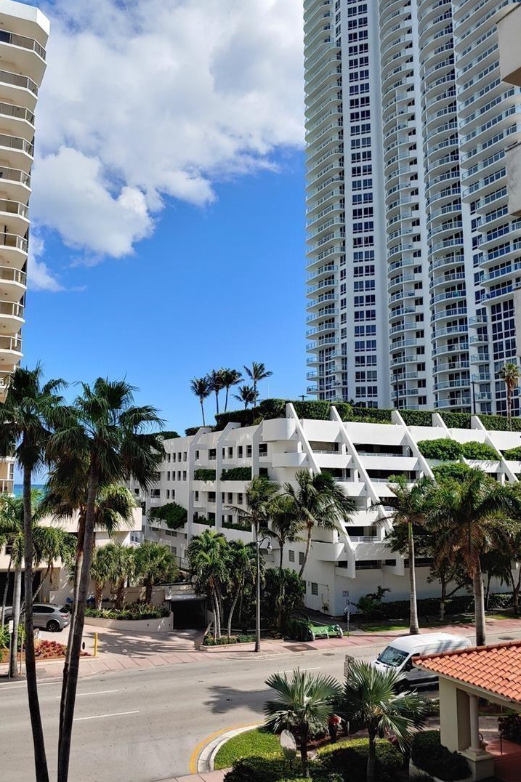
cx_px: 198
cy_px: 382
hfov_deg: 44.6
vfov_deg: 63.7
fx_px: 630
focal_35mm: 29
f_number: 1.5
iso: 50
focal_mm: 4.23
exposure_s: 1/3333
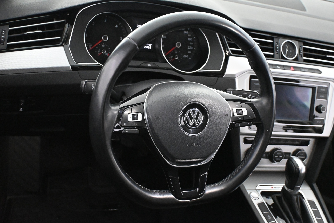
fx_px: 438
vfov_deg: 28.5
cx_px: 167
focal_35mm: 47
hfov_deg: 41.7
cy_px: 112
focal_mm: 31.5
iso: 9000
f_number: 5
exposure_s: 1/60
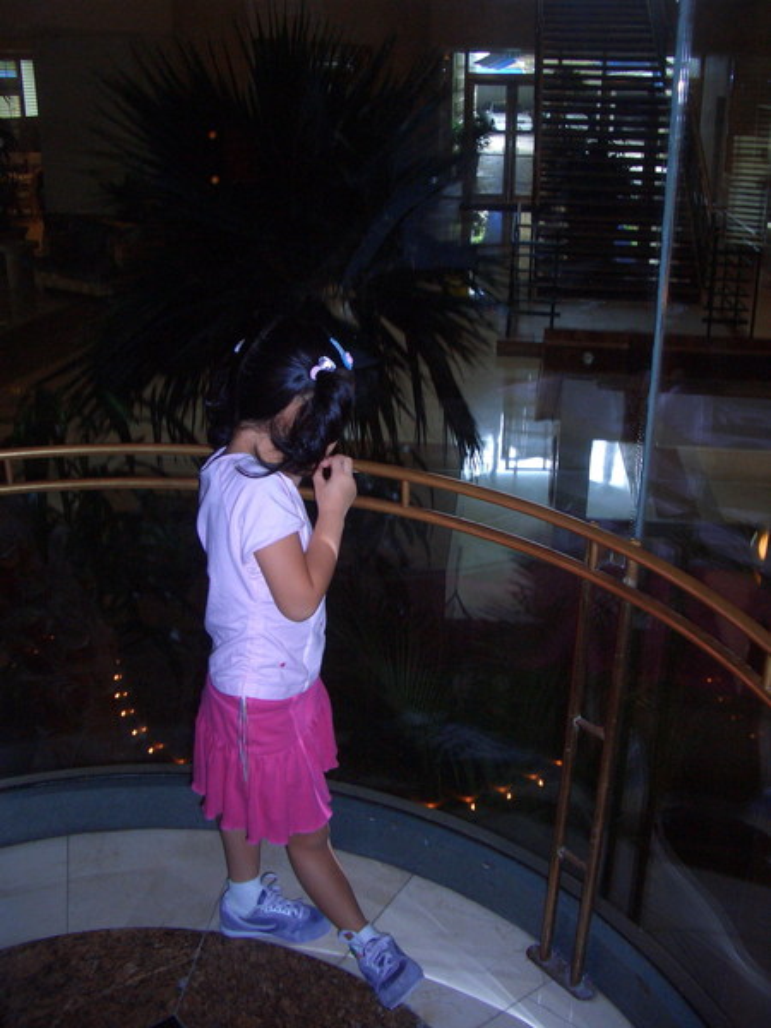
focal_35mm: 35
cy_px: 514
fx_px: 1039
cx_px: 386
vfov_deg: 52.6
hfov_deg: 40.7
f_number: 2.6
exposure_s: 1/60
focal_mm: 5.8
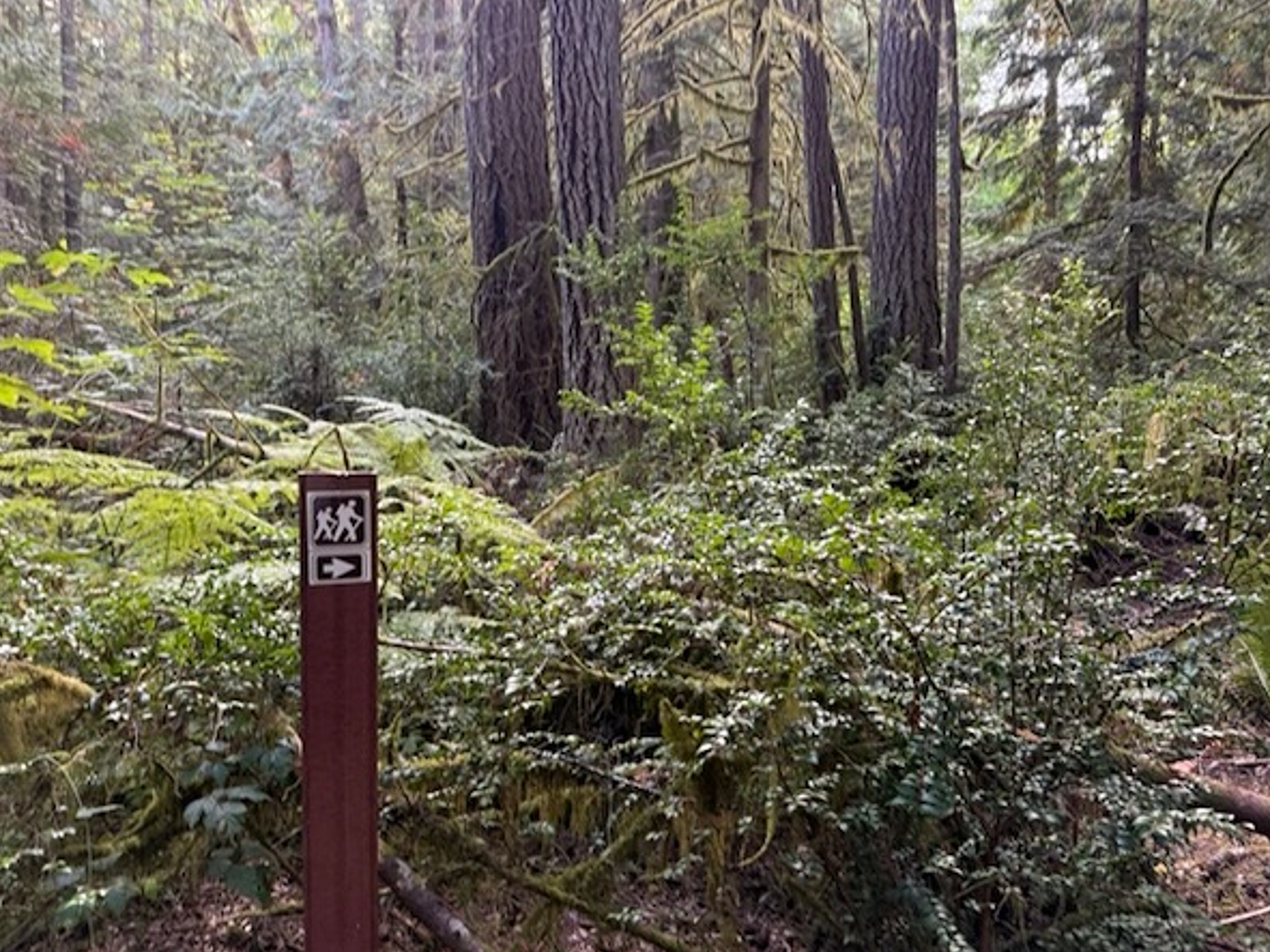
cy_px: 460
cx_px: 602
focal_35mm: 26
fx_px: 954
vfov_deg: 53.0
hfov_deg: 67.3
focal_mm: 6.76
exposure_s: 1/60
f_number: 1.78
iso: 250
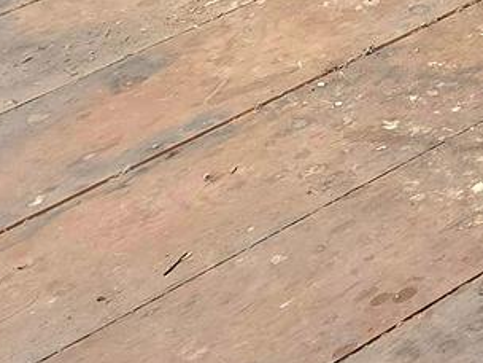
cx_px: 1144
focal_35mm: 155
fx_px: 2163
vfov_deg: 8.2
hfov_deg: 10.9
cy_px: -716
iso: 160
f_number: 1.8
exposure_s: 1/182
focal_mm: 5.4
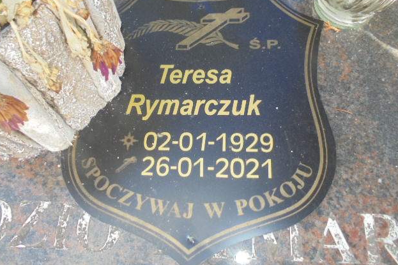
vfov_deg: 42.2
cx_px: 195
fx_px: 343
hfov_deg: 60.3
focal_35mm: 31
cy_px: 114
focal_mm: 5.3
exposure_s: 1/100
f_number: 3.7
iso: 100
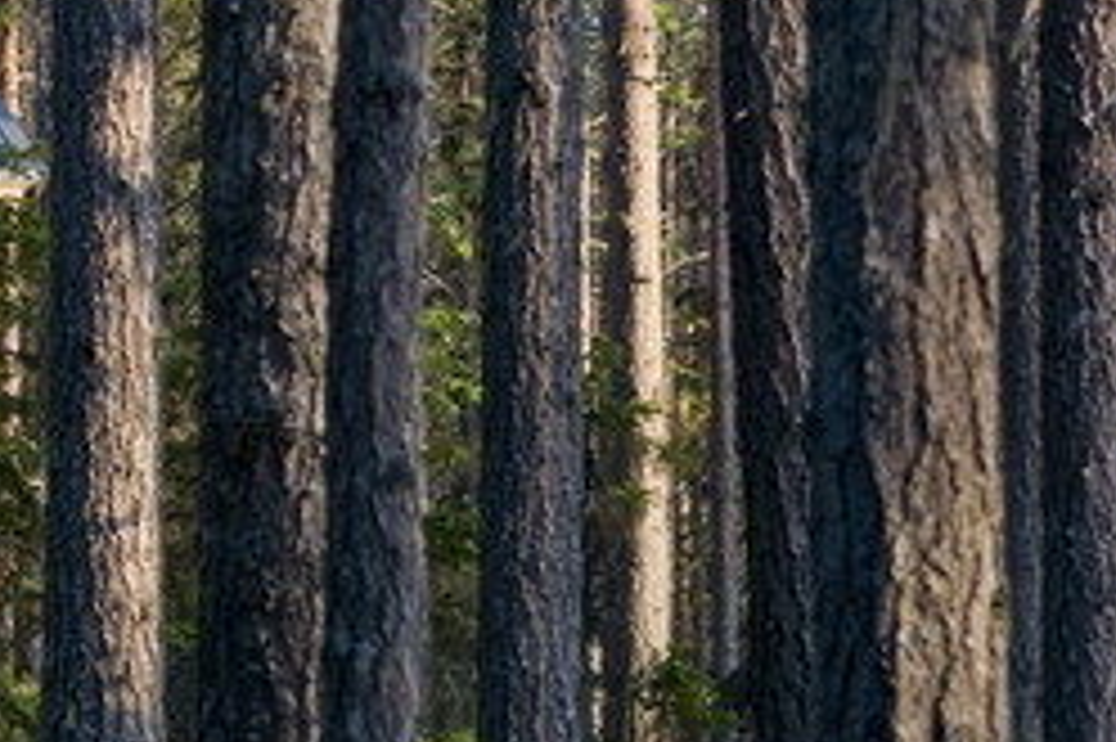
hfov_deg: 6.4
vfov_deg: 4.3
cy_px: 70
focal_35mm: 319
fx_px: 9880
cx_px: -324
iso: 320
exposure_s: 1/160
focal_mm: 55
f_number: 4
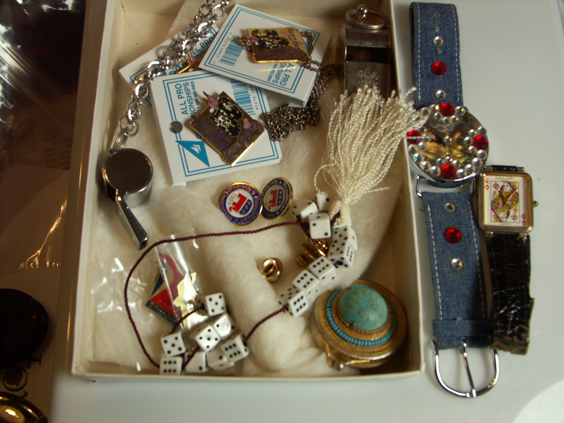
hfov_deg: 51.4
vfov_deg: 39.7
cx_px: 282
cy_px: 212
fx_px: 587
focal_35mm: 36
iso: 100
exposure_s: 1/80
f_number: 4.5
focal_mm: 9.32
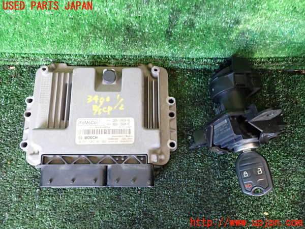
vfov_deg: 46.8
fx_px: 264
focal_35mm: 30
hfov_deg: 60.0
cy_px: 114
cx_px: 152
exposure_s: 1/30
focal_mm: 5.4
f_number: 2.3
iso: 400
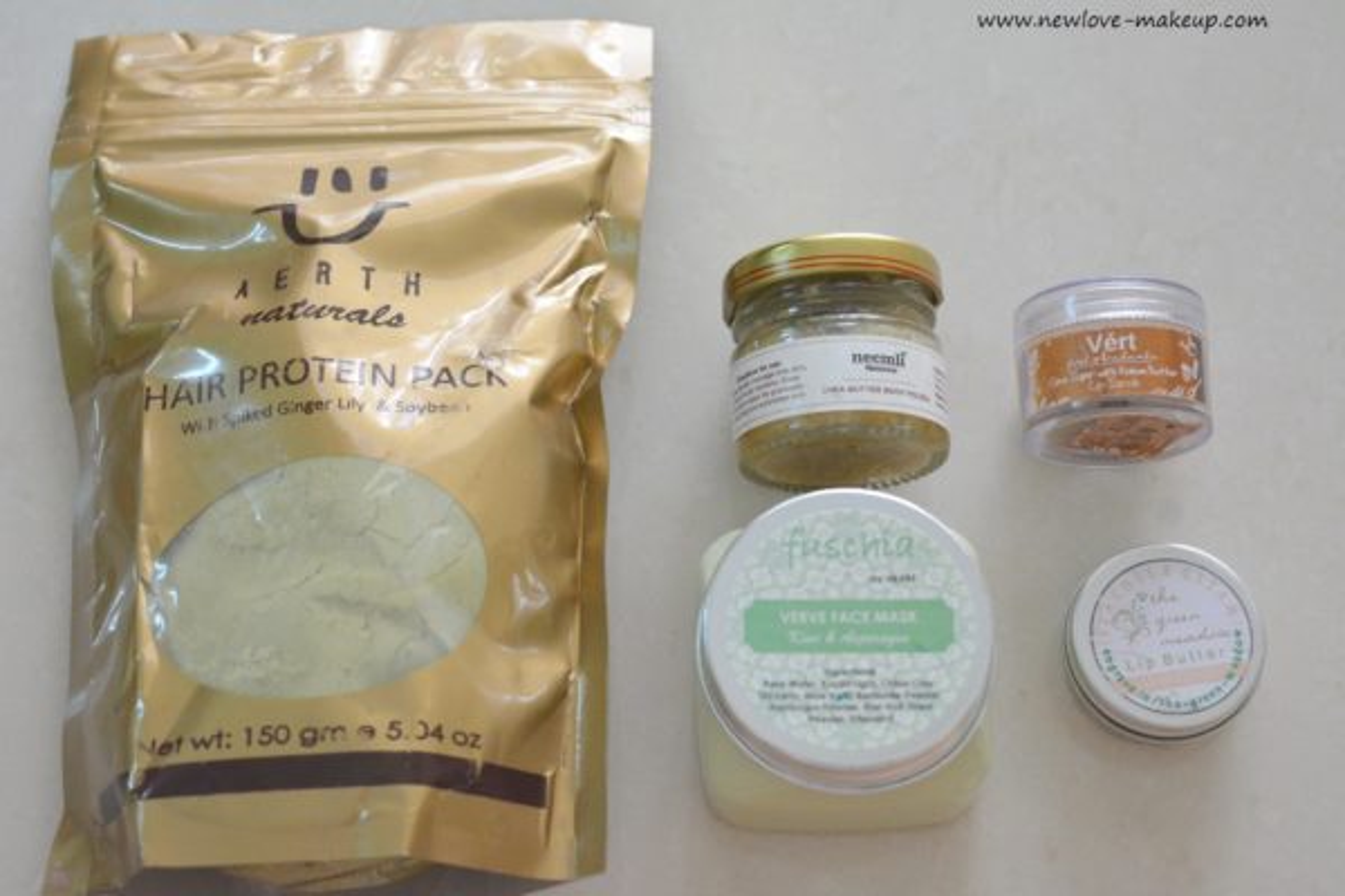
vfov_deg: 21.6
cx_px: 672
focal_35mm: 63
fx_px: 2354
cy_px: 448
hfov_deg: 31.9
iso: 1600
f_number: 5.6
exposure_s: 1/60
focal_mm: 42
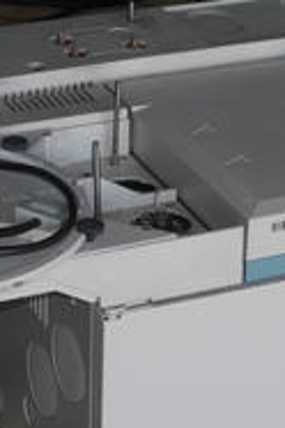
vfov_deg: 13.8
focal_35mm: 148
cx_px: 225
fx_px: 1757
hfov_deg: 9.3
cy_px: 311
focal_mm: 33
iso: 3200
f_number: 10
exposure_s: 1/320
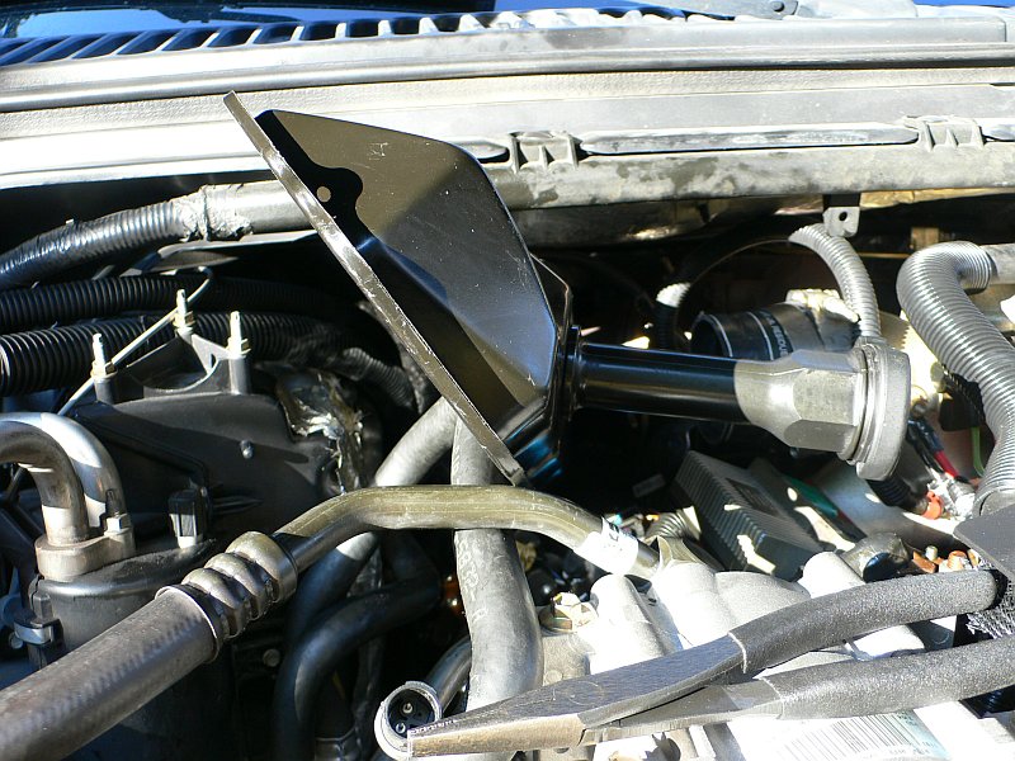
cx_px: 508
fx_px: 997
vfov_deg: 41.8
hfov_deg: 54.0
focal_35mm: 34
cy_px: 380
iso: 80
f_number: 2.8
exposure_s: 1/40
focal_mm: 6.3
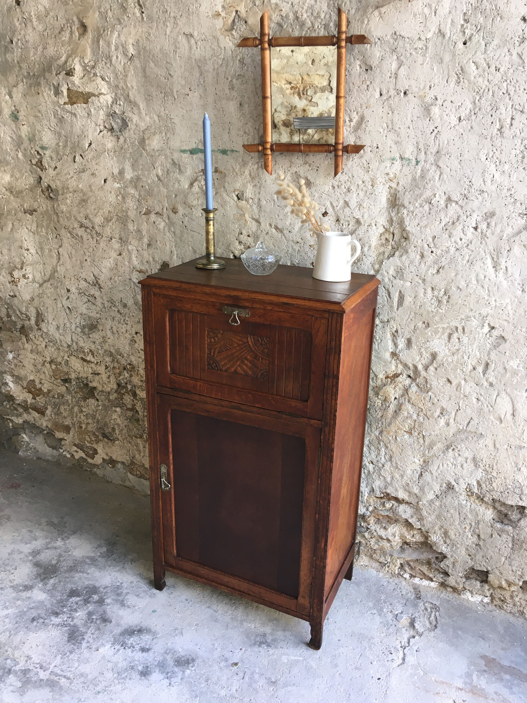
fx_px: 589
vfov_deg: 61.7
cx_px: 264
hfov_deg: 48.2
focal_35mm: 29
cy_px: 352
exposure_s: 1/33
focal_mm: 4.15
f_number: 2.2
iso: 32
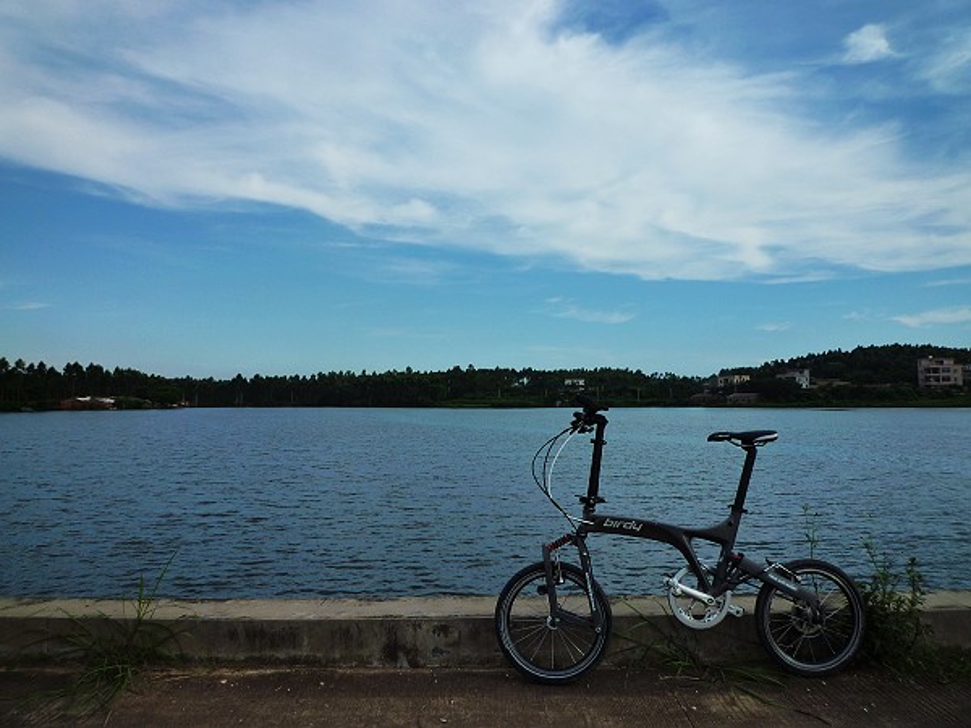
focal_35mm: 25
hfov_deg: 69.4
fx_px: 701
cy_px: 364
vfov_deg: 54.9
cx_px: 486
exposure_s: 1/640
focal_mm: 4.4
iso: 125
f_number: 4
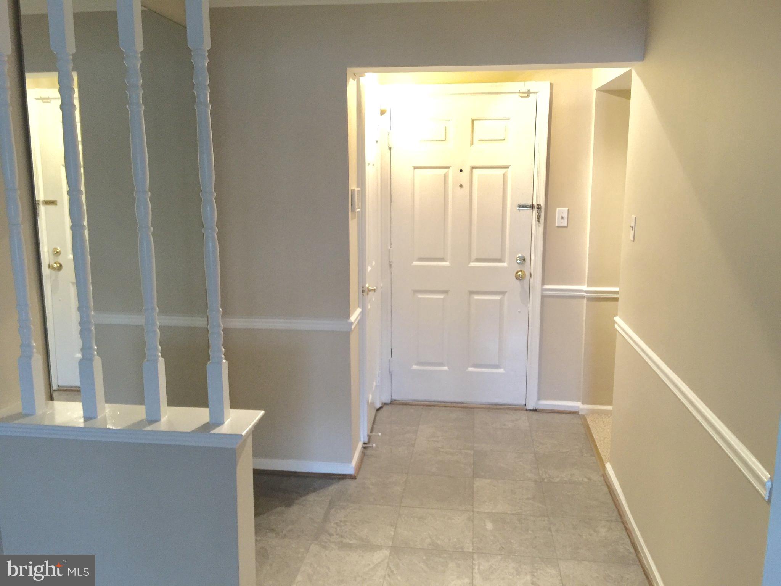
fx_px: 654
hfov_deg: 61.7
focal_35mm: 29
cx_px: 390
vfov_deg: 48.2
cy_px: 293
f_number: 2.2
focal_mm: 4.15
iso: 125
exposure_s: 1/17
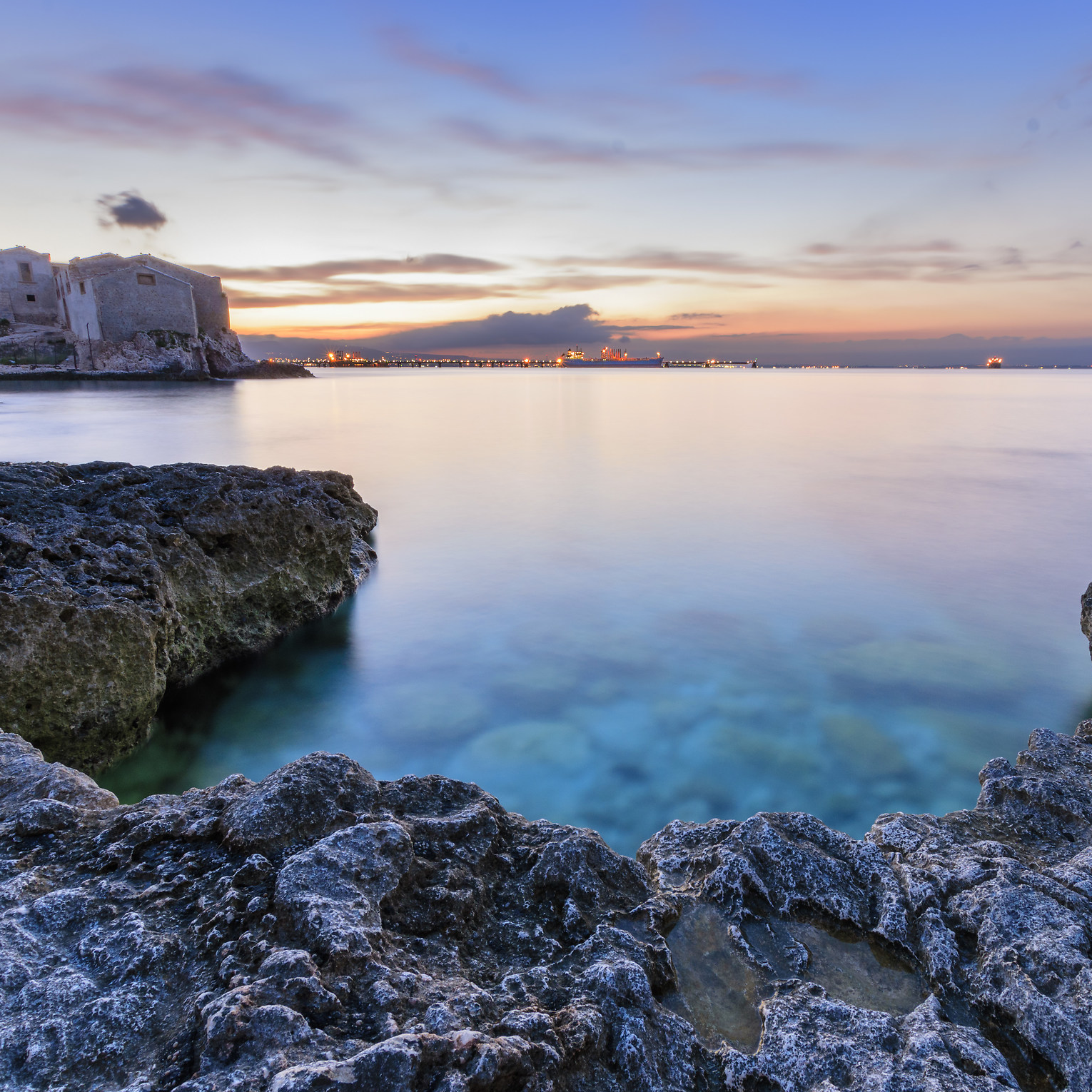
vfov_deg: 74.8
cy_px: 545
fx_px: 714
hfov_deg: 74.5
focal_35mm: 20
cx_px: 616
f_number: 13
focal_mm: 10
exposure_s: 30
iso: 100
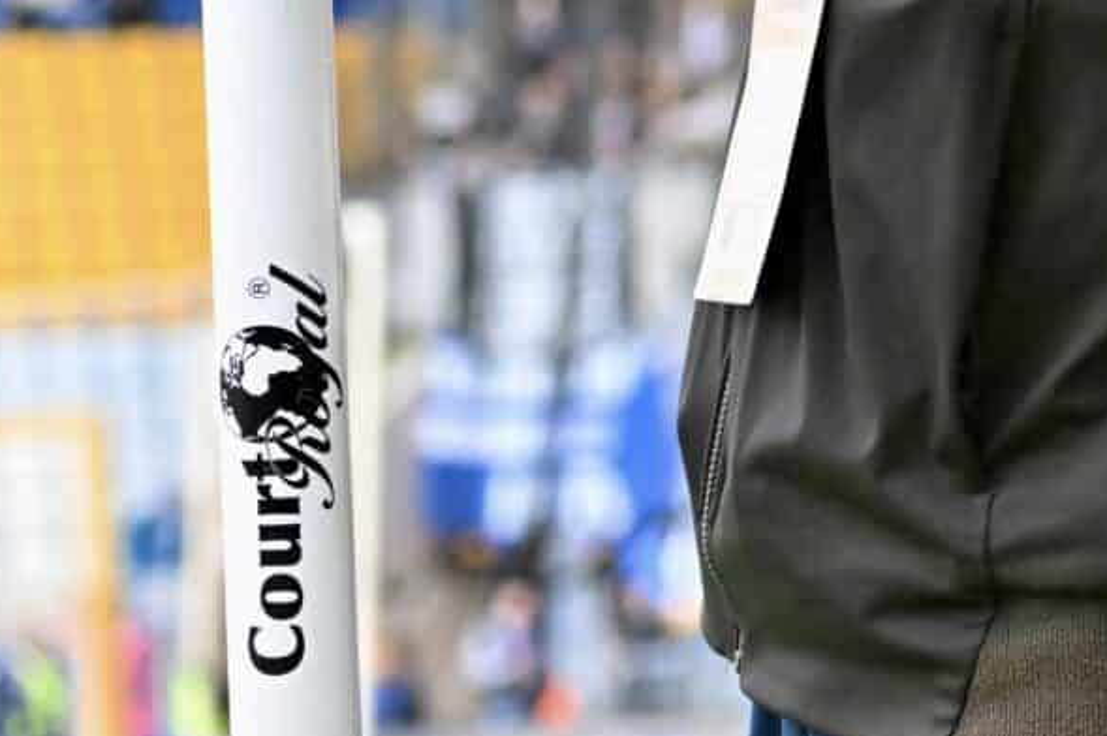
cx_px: 859
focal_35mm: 320
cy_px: -403
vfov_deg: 4.3
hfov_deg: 6.4
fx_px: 9834
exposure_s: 1/1600
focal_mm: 92
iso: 3200
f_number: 4.5
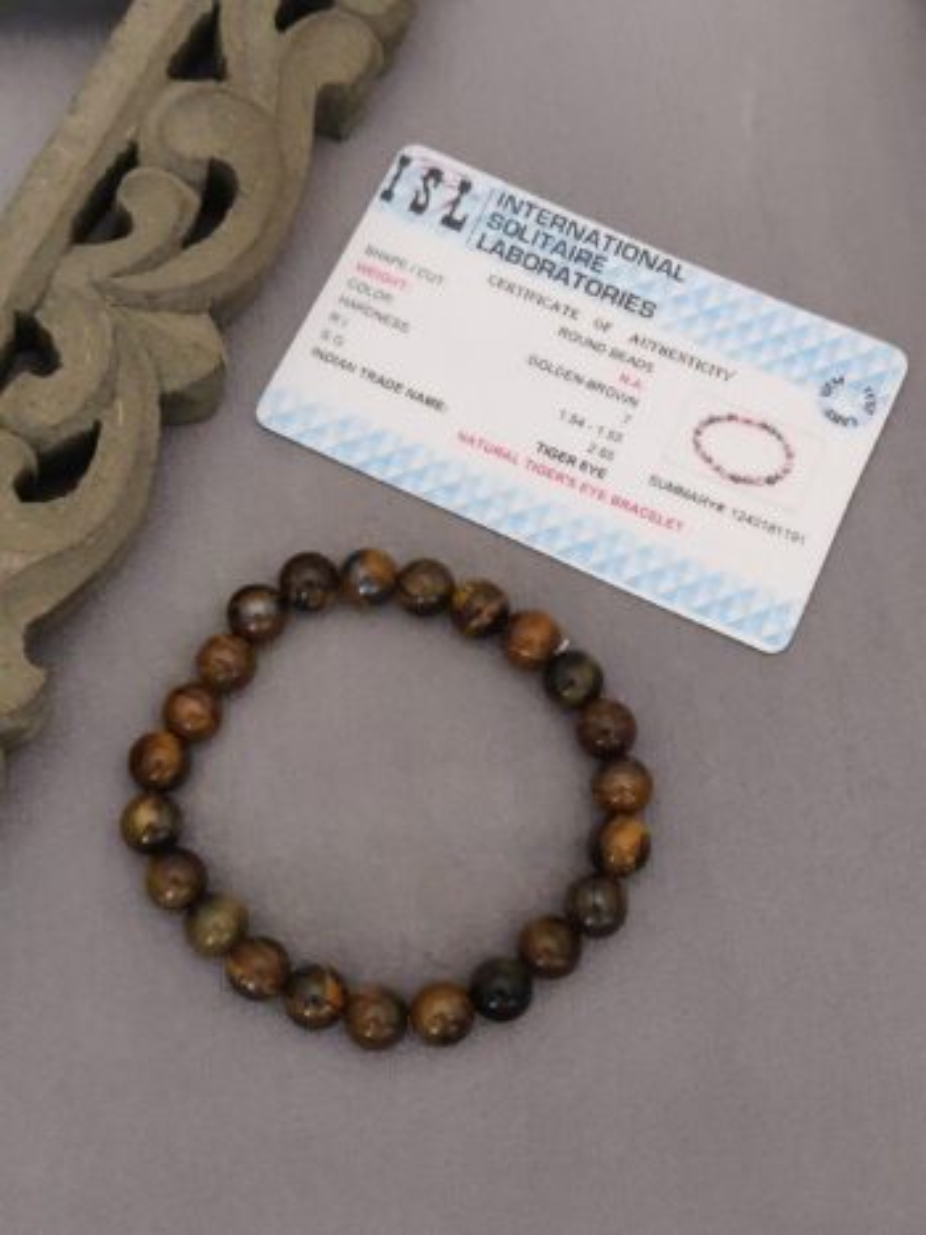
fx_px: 892
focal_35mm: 25
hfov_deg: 54.9
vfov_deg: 69.4
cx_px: 463
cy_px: 618
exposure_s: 1/20
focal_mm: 4.25
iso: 1250
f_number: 1.7
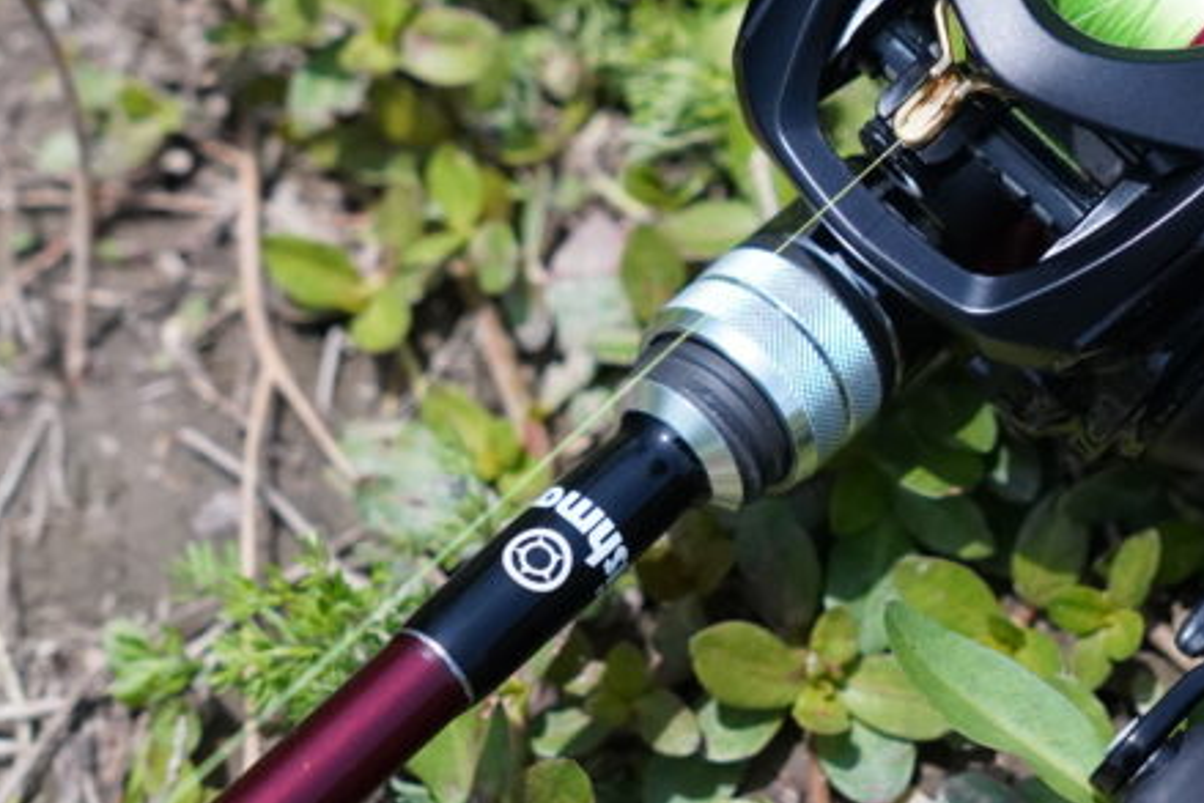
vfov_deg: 11.5
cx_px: 1168
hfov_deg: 16.9
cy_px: 226
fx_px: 3981
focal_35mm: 119
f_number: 4
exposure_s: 1/160
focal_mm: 34
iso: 1600
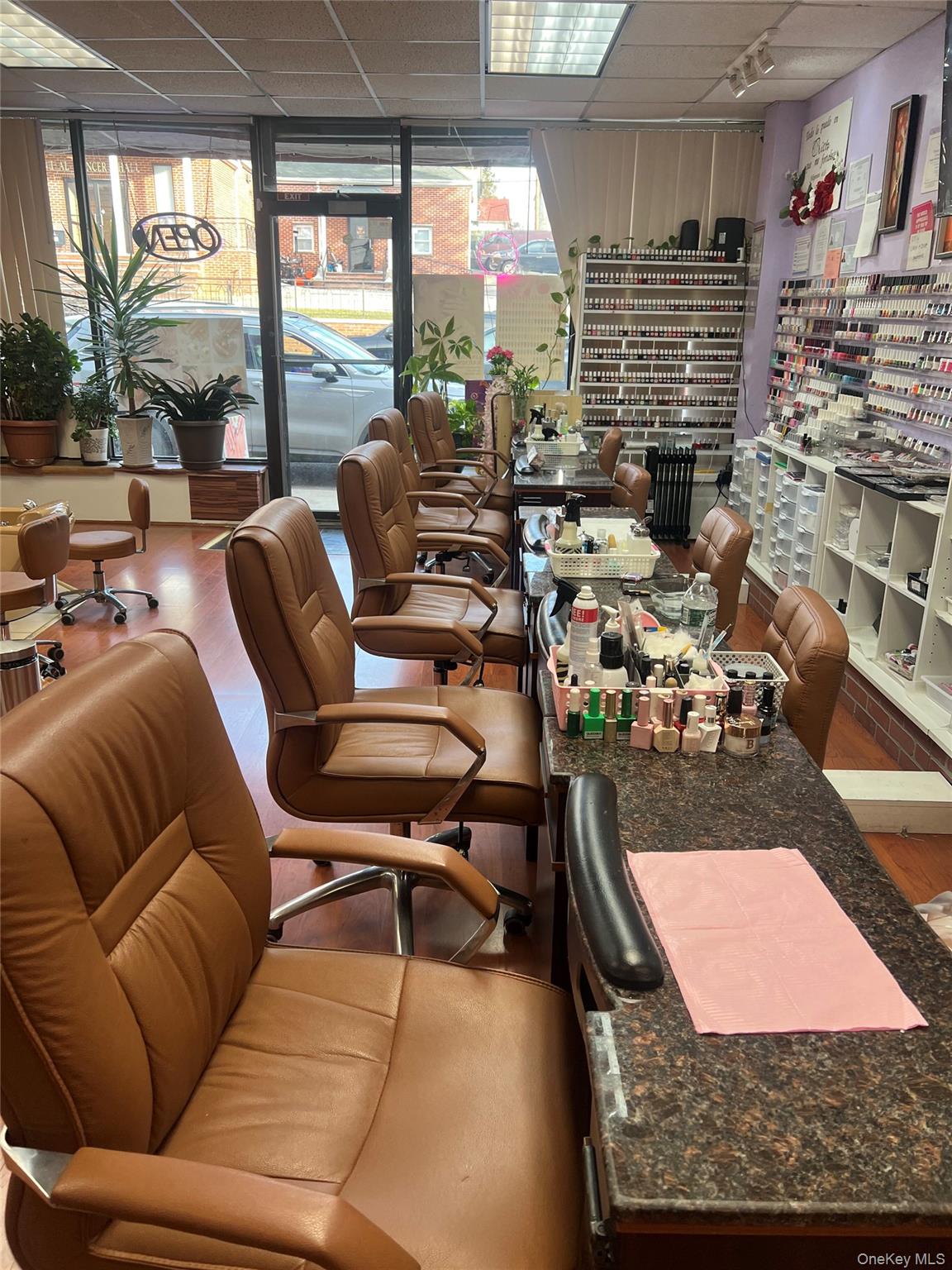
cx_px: 476
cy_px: 635
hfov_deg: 53.1
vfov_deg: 67.3
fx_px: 953
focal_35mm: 26
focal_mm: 5.7
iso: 64
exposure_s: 1/120
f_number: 1.5
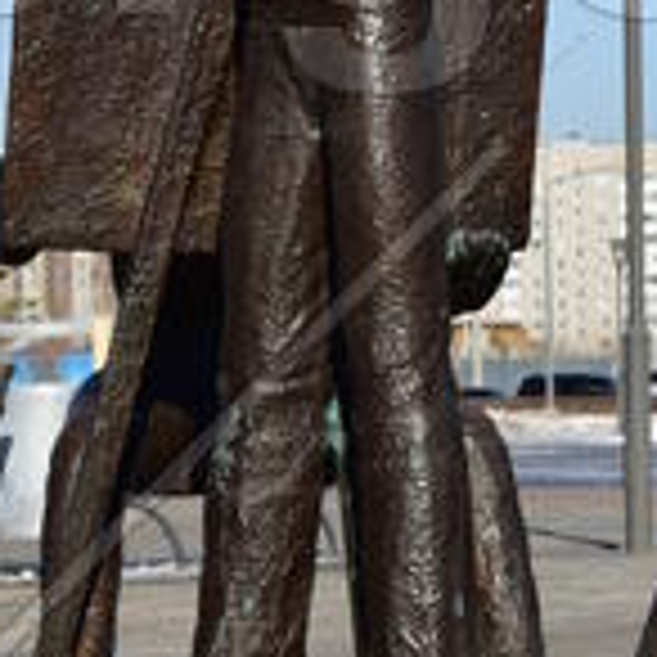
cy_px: -94
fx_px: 5454
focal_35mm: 254
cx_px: 740
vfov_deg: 6.9
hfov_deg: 6.9
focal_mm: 50
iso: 100
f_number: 9
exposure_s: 1/320
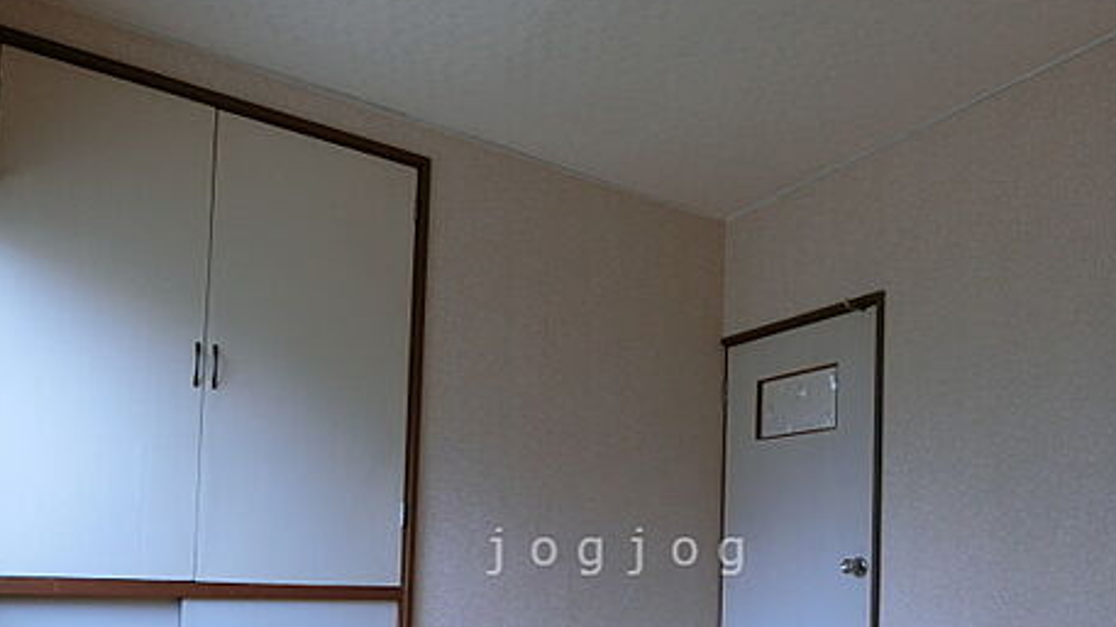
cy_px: 551
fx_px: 858
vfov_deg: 37.8
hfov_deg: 65.9
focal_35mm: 29
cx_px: 620
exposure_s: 1/125
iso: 125
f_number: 2.7
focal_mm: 4.06
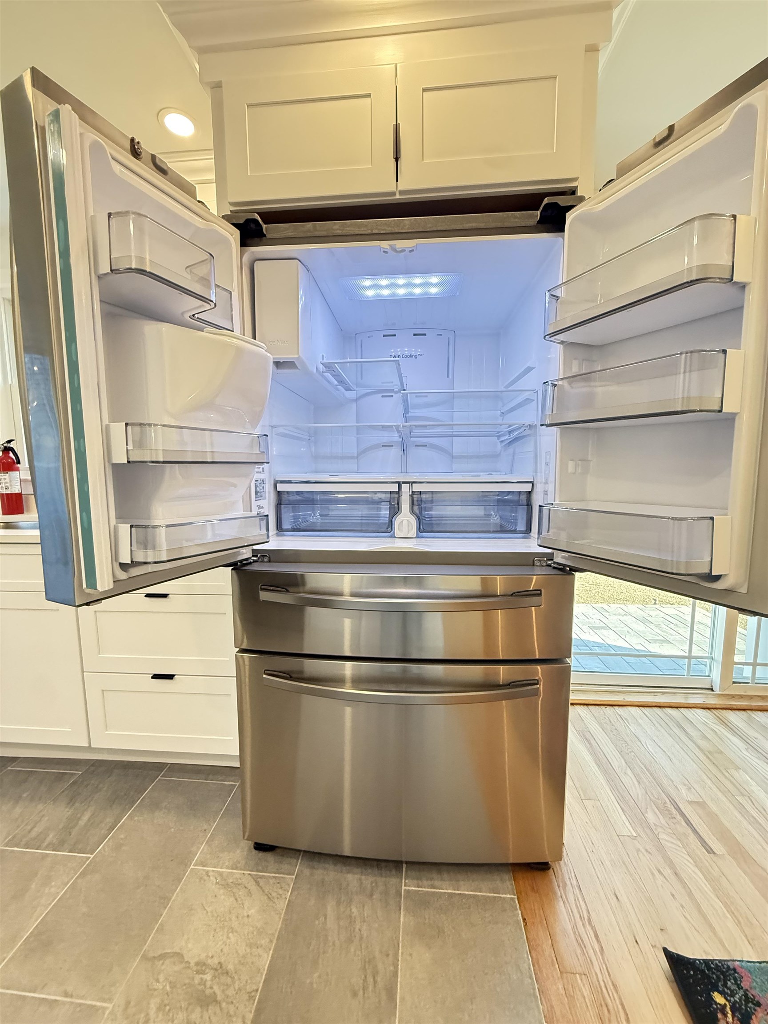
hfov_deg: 85.7
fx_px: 414
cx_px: 384
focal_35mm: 14
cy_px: 512
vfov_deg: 102.1
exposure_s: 1/120
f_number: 2.2
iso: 640
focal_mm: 2.22
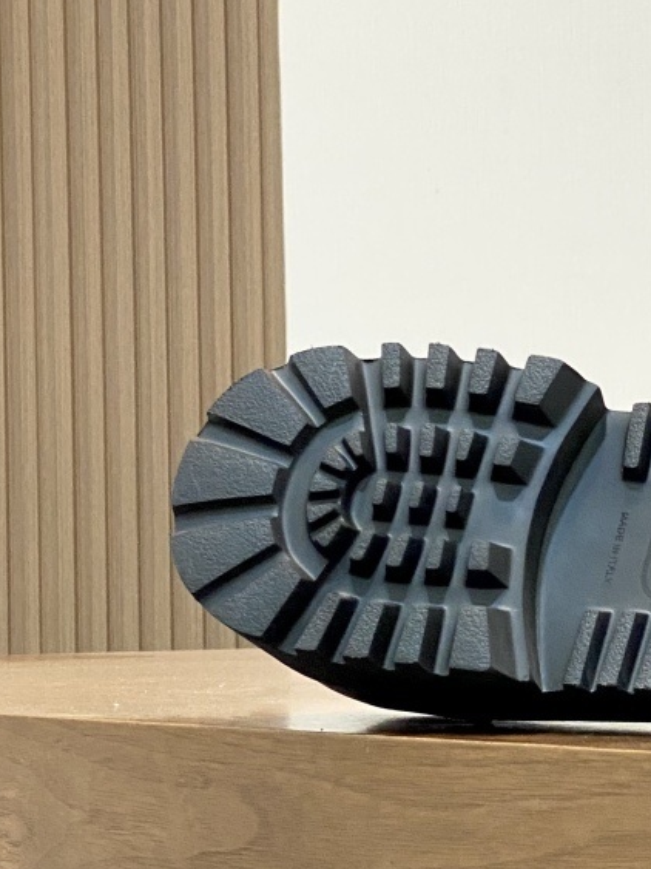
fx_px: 3336
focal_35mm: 133
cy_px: 466
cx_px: 748
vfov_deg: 14.8
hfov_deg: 11.0
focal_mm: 6
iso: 80
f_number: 2
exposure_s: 1/100
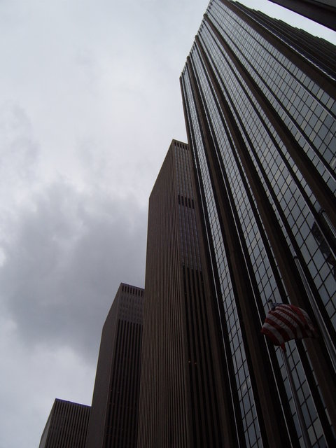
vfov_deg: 50.1
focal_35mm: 37
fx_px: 479
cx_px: 168
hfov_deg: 38.7
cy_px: 224
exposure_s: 1/500
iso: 63
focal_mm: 6.2
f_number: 6
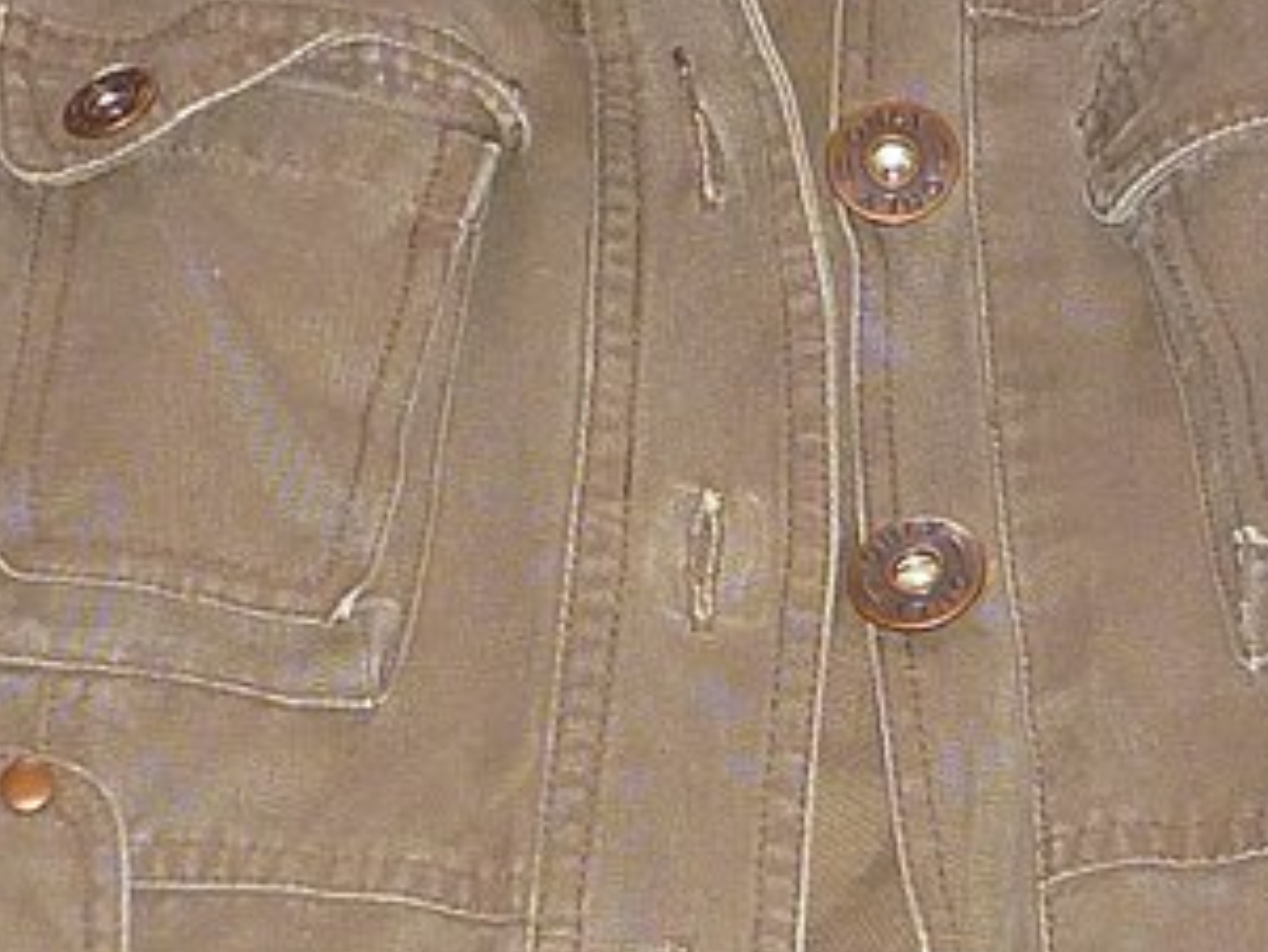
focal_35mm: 146
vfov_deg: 10.2
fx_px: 5350
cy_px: 670
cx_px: 701
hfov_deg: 13.5
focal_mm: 5.5
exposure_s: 1/30
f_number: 2.8
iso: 160
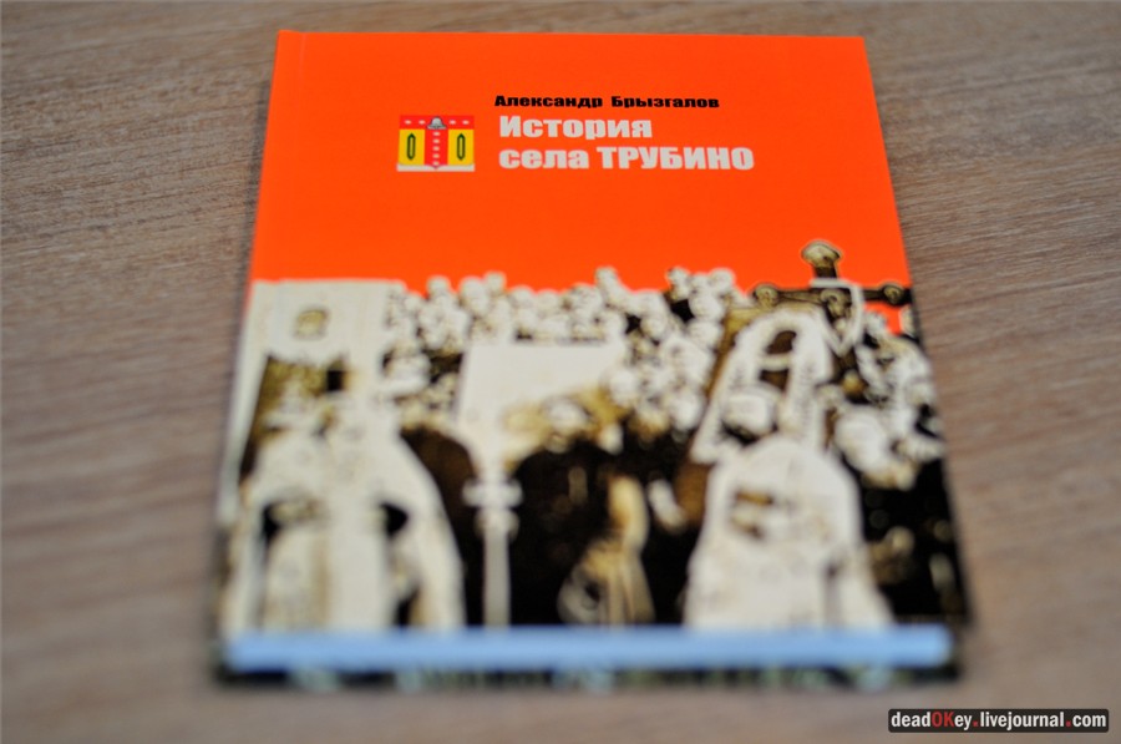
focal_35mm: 75
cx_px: 560
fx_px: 2332
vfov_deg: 18.1
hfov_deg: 27.0
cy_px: 372
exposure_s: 1/100
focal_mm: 50
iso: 500
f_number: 2
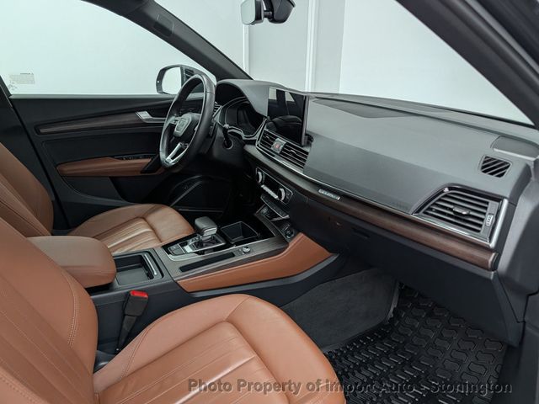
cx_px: 270
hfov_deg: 71.6
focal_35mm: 24
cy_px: 202
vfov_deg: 56.8
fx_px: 374
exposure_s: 1/120
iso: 169
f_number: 1.68
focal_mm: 6.9
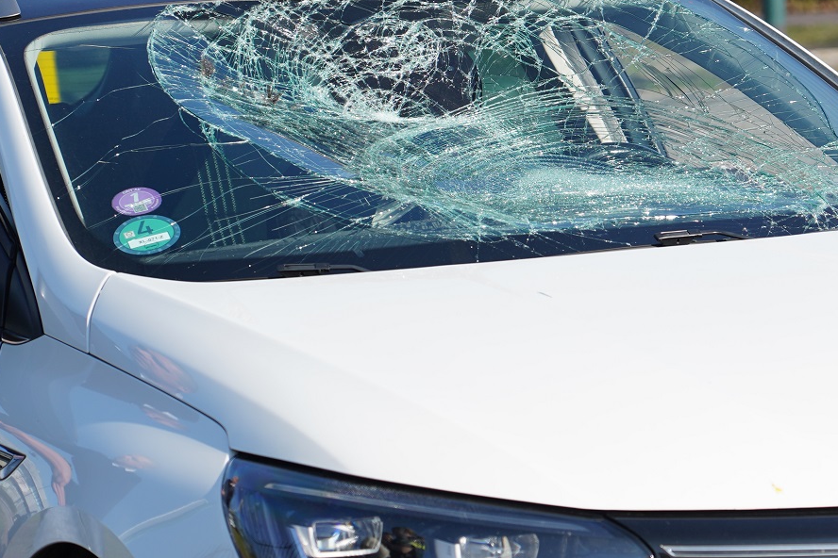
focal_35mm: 227
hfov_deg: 9.0
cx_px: 757
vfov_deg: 6.0
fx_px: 5284
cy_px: 46
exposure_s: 1/400
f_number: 5
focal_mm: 105
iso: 100
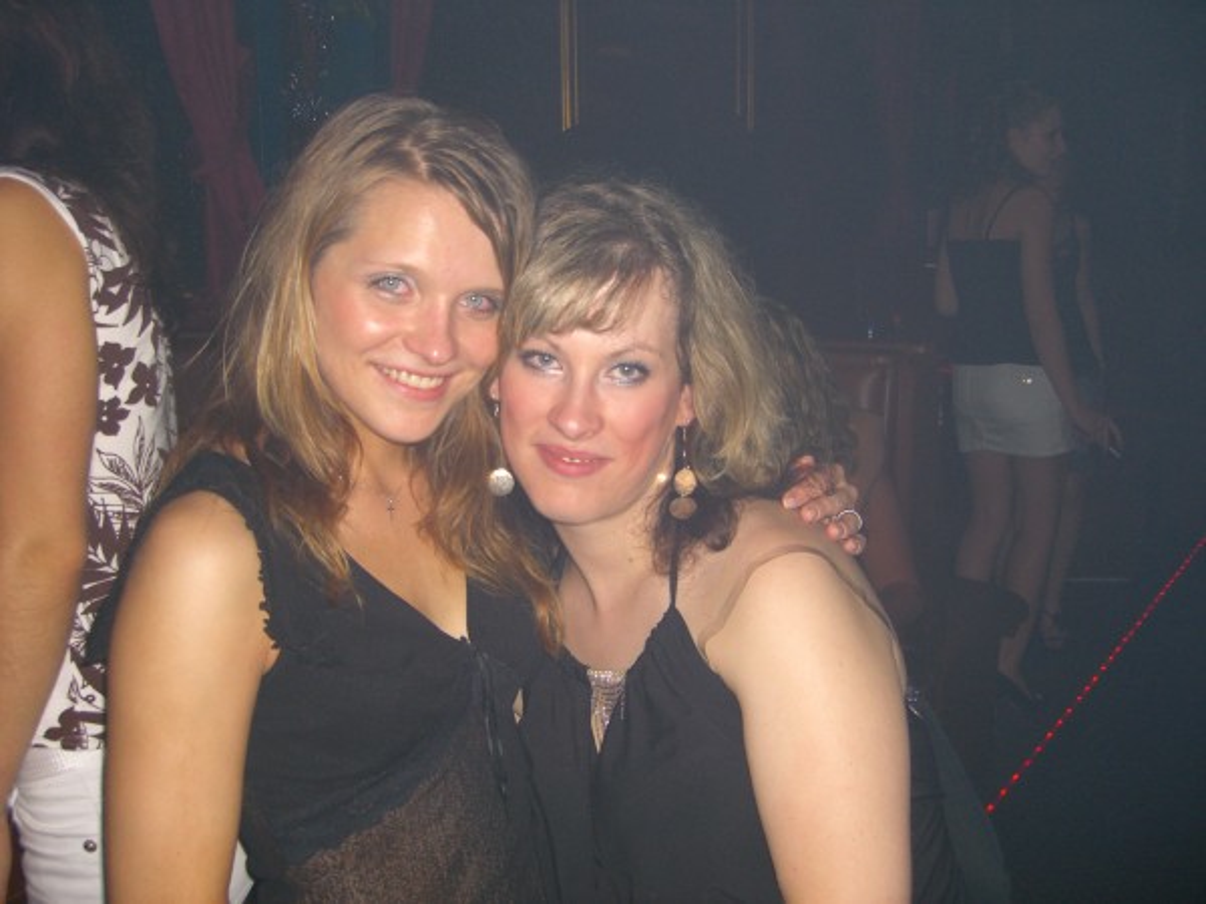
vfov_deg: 37.7
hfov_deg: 49.0
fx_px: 1324
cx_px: 603
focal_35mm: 38
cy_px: 452
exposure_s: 1/60
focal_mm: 7.9
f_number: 2.8
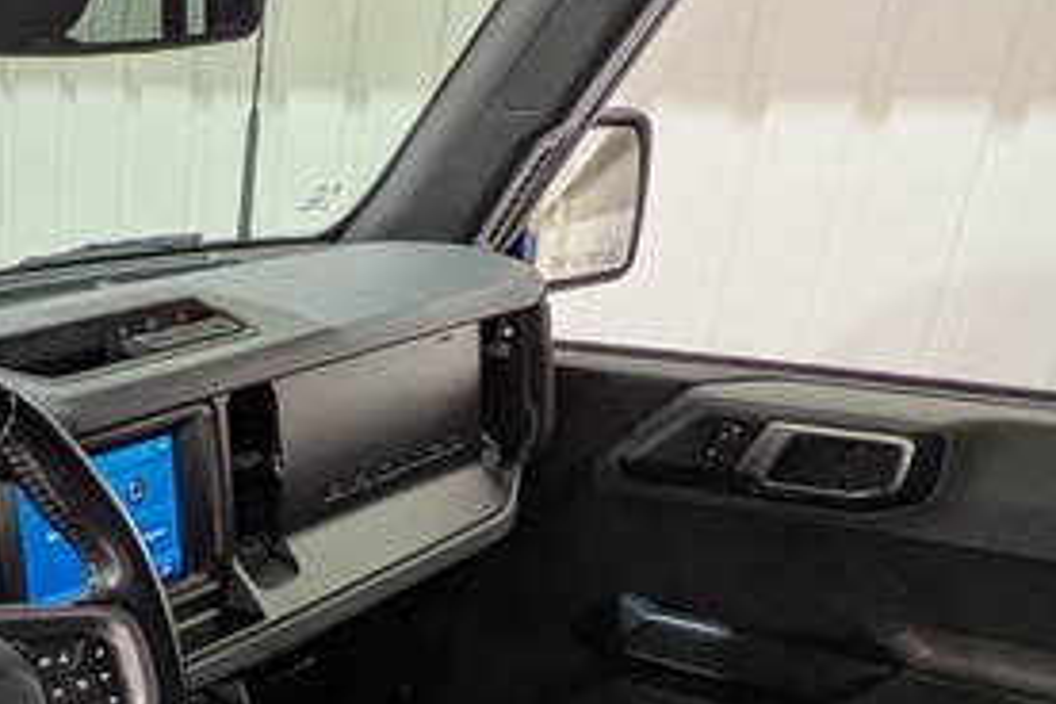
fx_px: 1584
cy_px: 838
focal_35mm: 54
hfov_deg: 32.1
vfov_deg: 23.0
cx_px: -134
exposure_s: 1/24
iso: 56
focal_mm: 1.83
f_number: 2.2
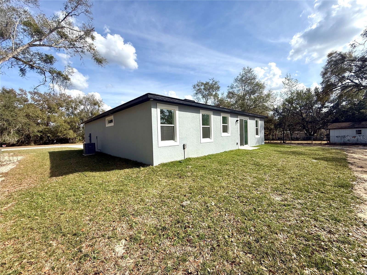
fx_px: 148
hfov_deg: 102.1
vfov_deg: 85.7
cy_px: 138
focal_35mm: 14
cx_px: 184
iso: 50
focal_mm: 2.22
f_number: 2.2
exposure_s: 1/2410
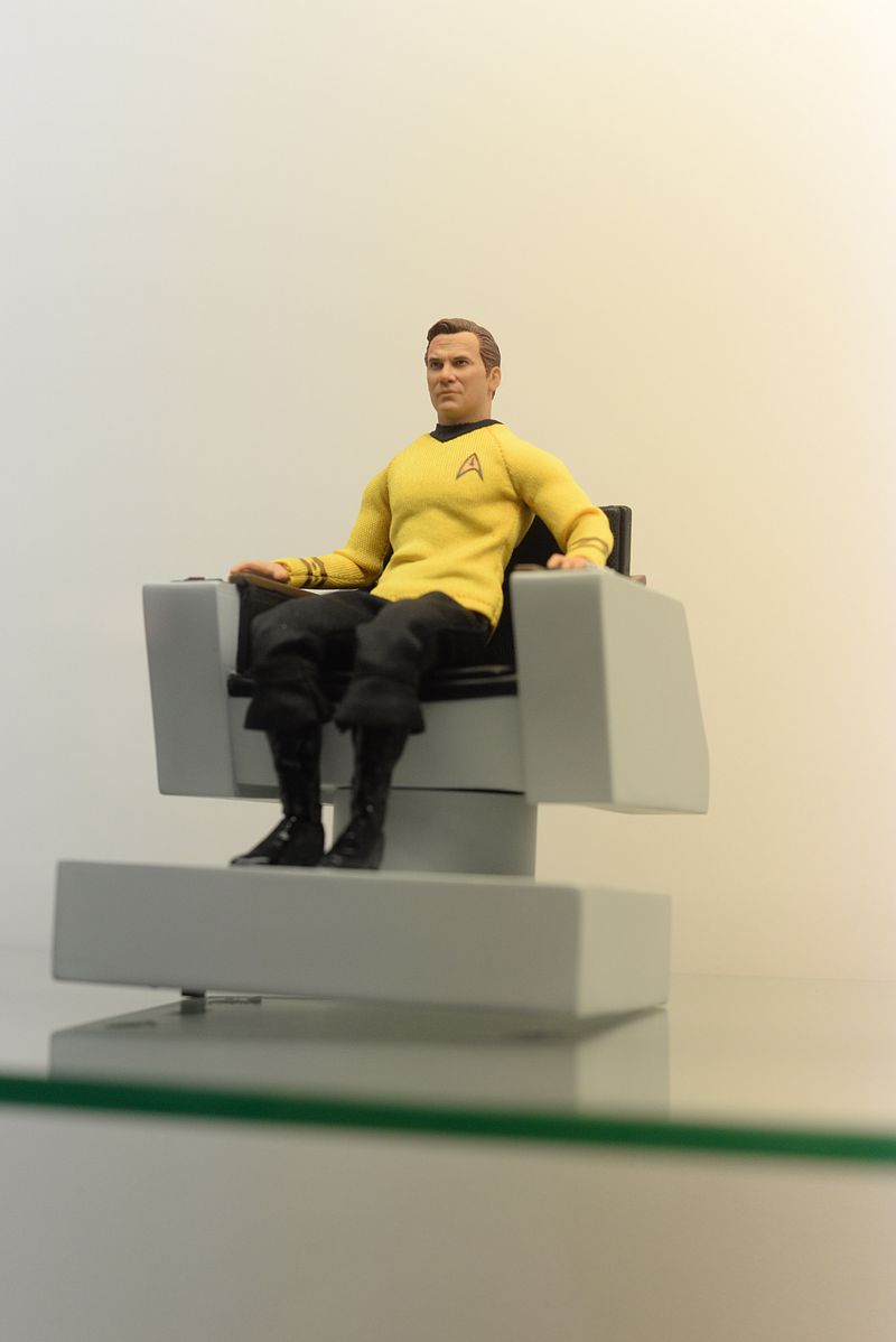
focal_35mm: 50
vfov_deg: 39.6
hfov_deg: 27.0
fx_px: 1864
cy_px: 671
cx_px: 448
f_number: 5.6
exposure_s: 1/250
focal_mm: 50
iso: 1600
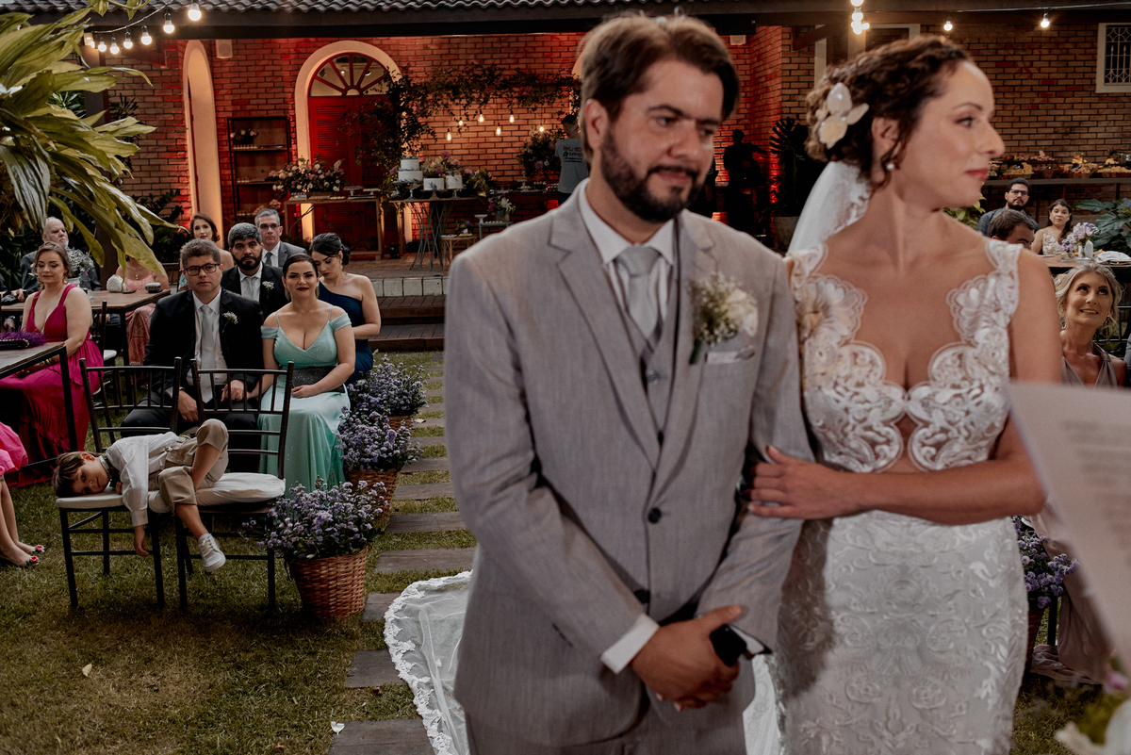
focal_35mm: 35
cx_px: 566
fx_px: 1100
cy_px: 378
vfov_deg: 37.9
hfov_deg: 54.4
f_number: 4.5
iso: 800
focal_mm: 35
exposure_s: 1/125
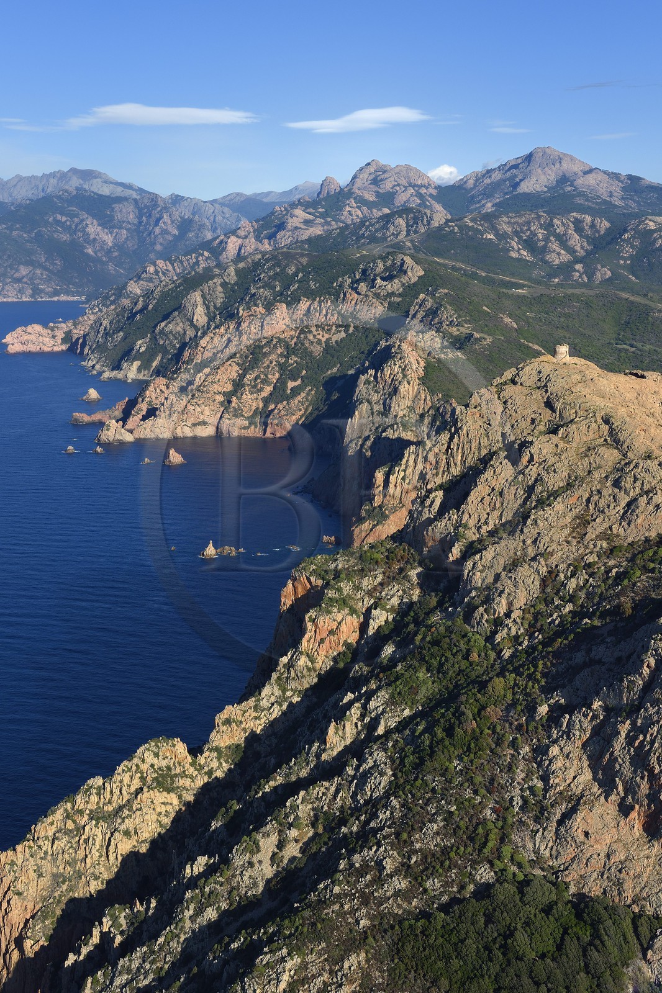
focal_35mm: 48
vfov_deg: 41.1
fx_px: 1324
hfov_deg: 28.1
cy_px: 496
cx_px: 331
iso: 400
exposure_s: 1/800
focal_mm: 48
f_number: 10
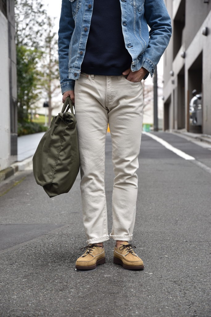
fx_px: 737
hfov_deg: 16.3
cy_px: 158
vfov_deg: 24.2
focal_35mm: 84
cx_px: 106
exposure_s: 1/250
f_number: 4
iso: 100
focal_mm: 56
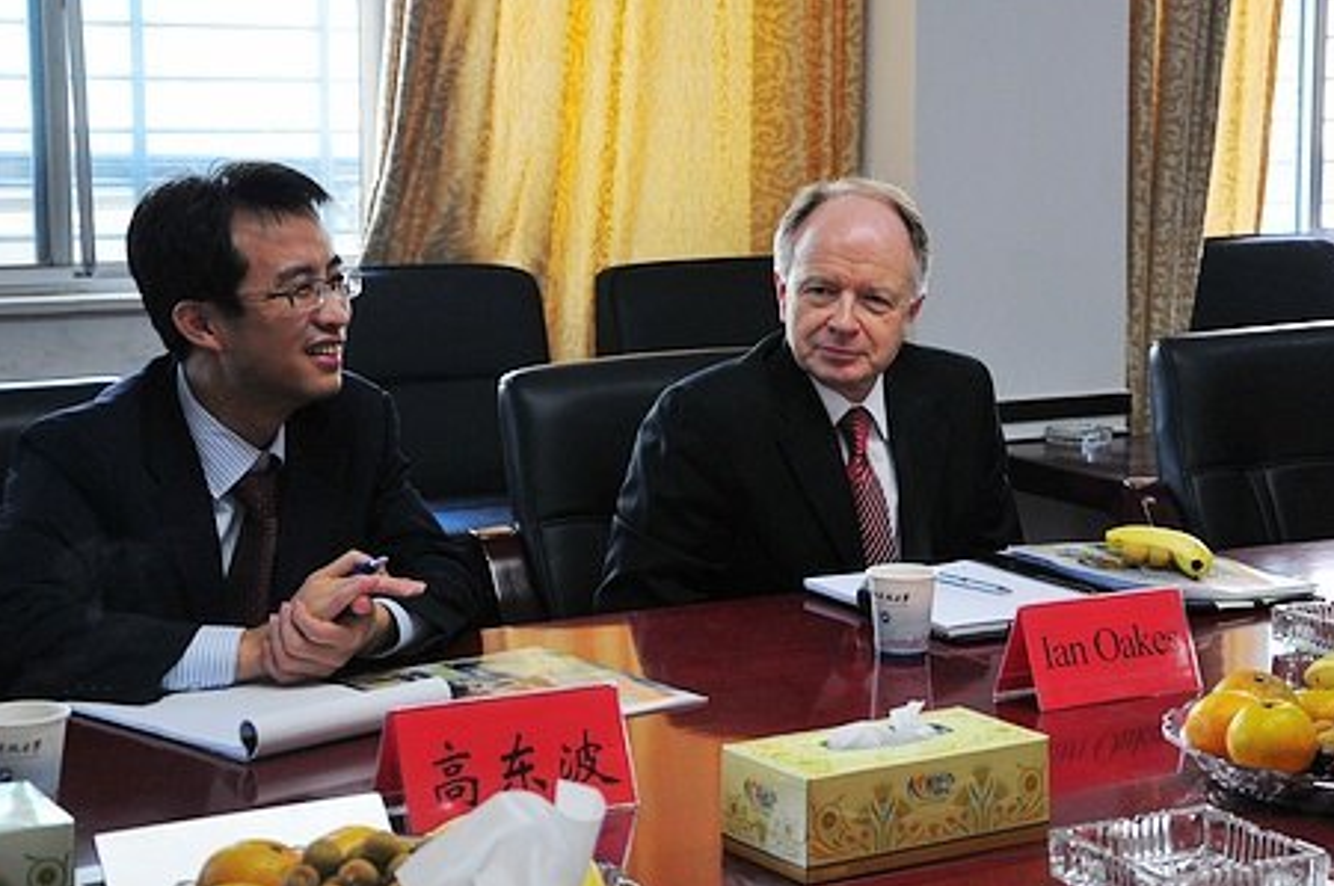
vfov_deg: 17.9
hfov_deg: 26.6
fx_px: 2813
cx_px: 863
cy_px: 322
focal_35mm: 76
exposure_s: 1/80
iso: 500
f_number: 4.5
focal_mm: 38
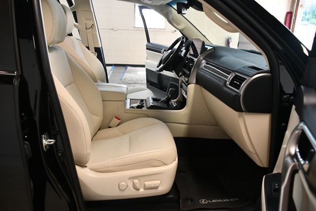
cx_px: 158
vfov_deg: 47.9
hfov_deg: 67.4
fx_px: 237
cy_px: 106
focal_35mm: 27
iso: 1800
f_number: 3.5
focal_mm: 18
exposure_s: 1/125
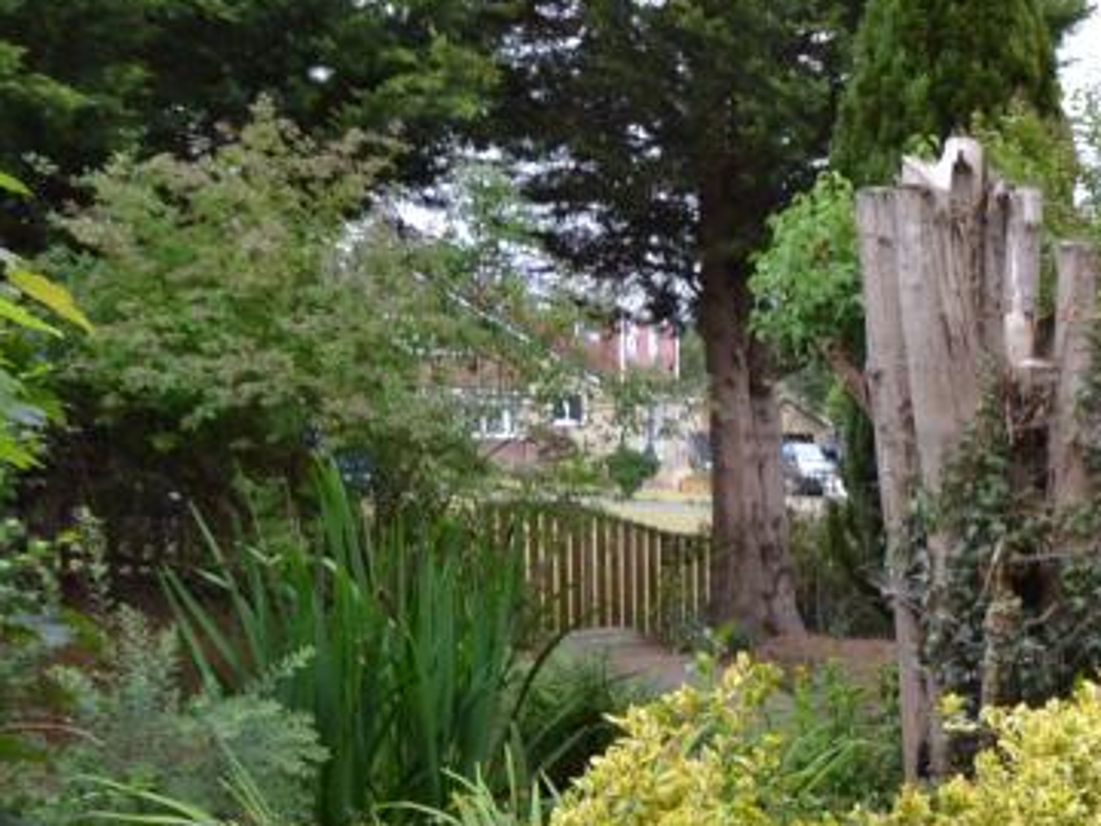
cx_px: 1122
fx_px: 1304
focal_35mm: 41
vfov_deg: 34.9
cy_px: 534
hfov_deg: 39.8
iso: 400
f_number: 5
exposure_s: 1/100
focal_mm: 10
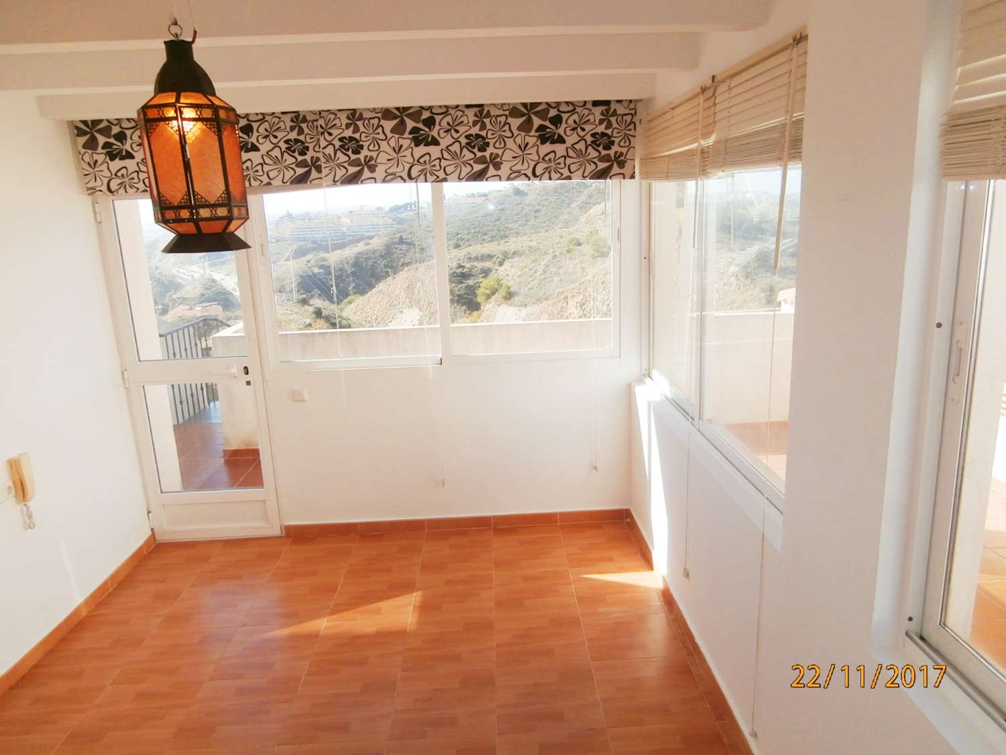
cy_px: 378
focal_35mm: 24
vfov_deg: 56.8
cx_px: 503
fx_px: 697
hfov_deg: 71.6
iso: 100
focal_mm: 4.2
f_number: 3
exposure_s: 1/500
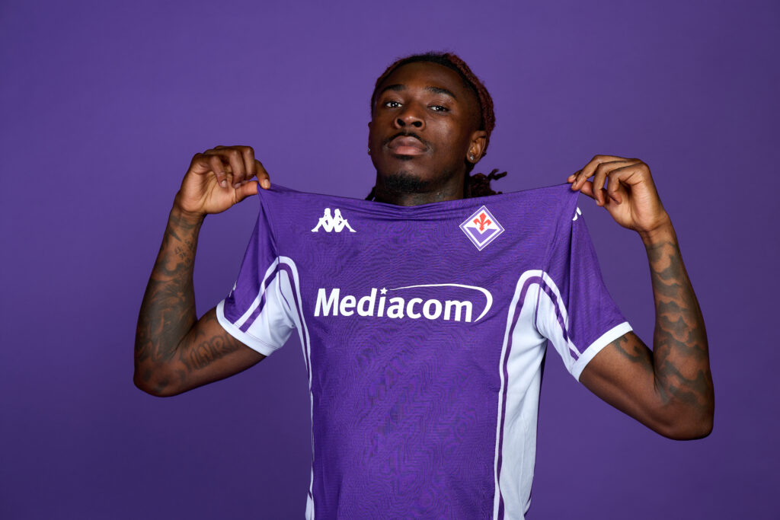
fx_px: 2167
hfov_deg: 20.4
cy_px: 260
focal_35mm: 100
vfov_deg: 13.7
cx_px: 390
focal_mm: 100
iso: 125
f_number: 5.6
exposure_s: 1/160
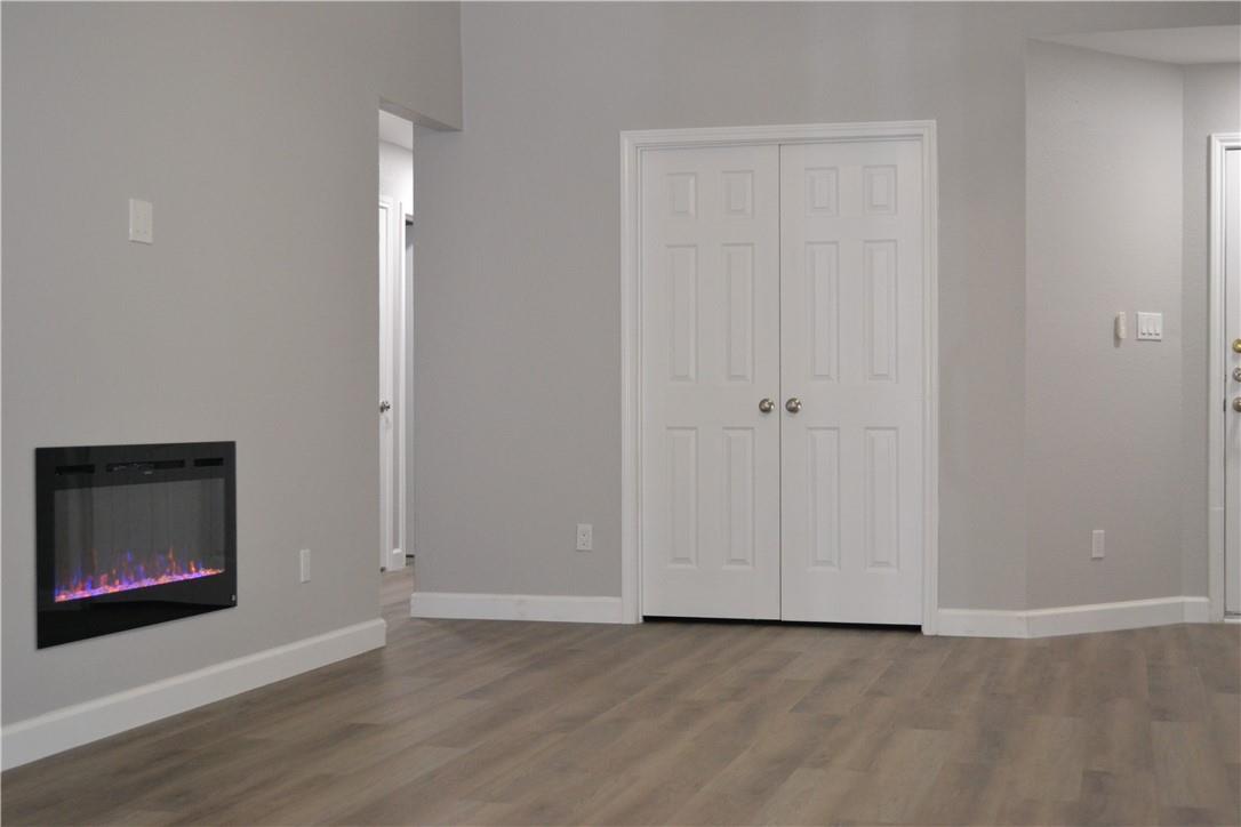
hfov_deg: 38.9
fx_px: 1758
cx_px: 620
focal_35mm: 51
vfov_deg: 26.5
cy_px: 414
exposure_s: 1/60
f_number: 5
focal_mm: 34
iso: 1800
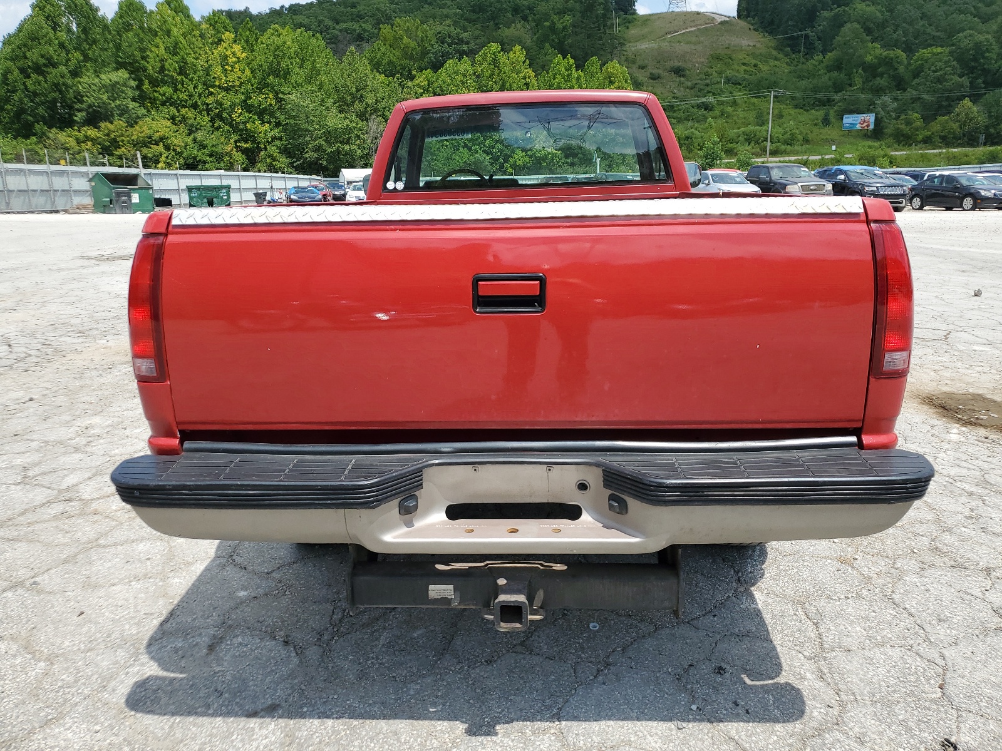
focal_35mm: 26
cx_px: 501
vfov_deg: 53.1
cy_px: 376
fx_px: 753
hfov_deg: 67.3
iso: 50
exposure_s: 1/2500
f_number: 1.5
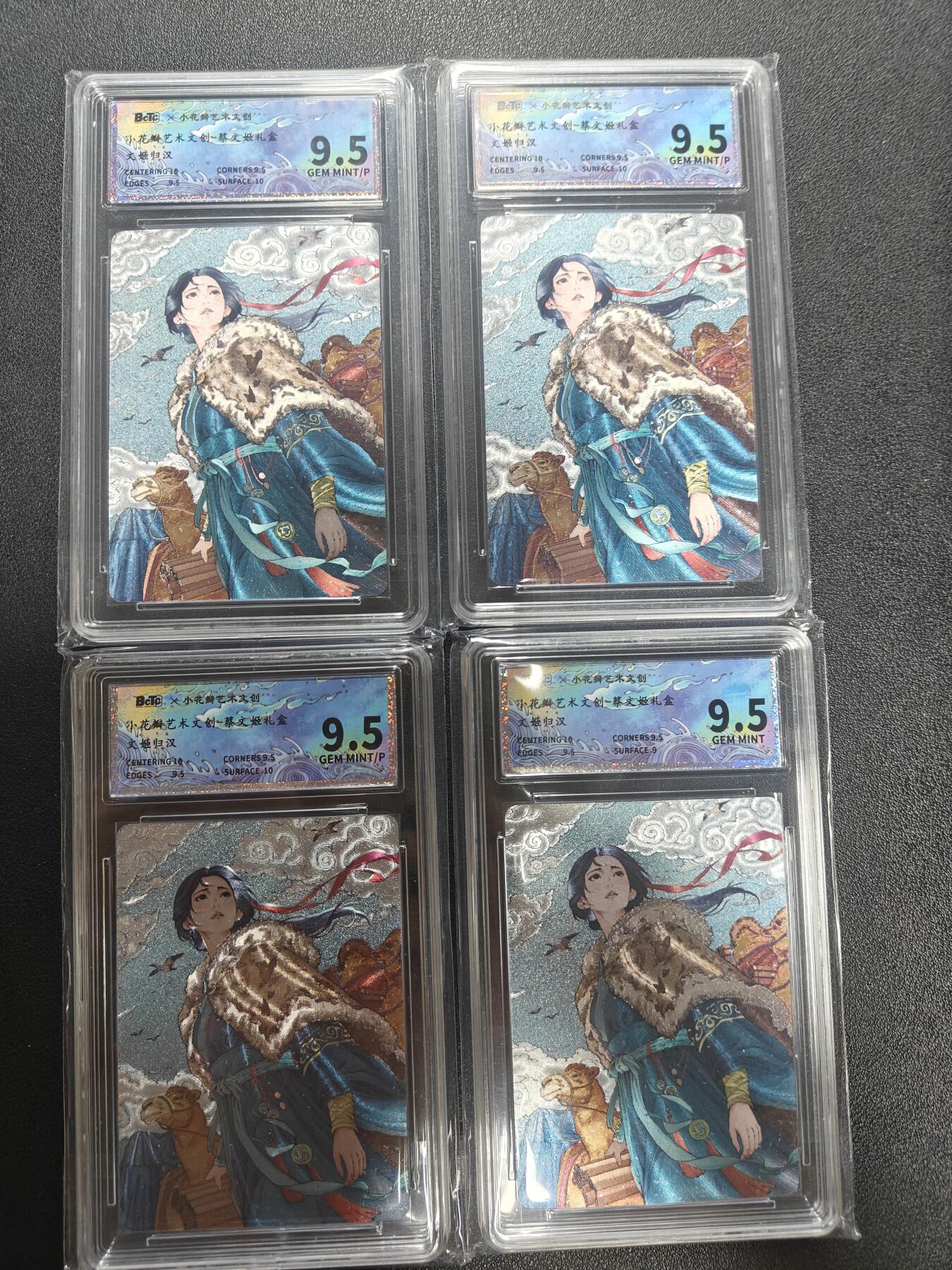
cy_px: 635
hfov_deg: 56.8
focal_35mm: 24
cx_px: 476
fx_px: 880
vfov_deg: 71.6
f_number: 1.8
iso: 200
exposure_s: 1/50
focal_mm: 5.59
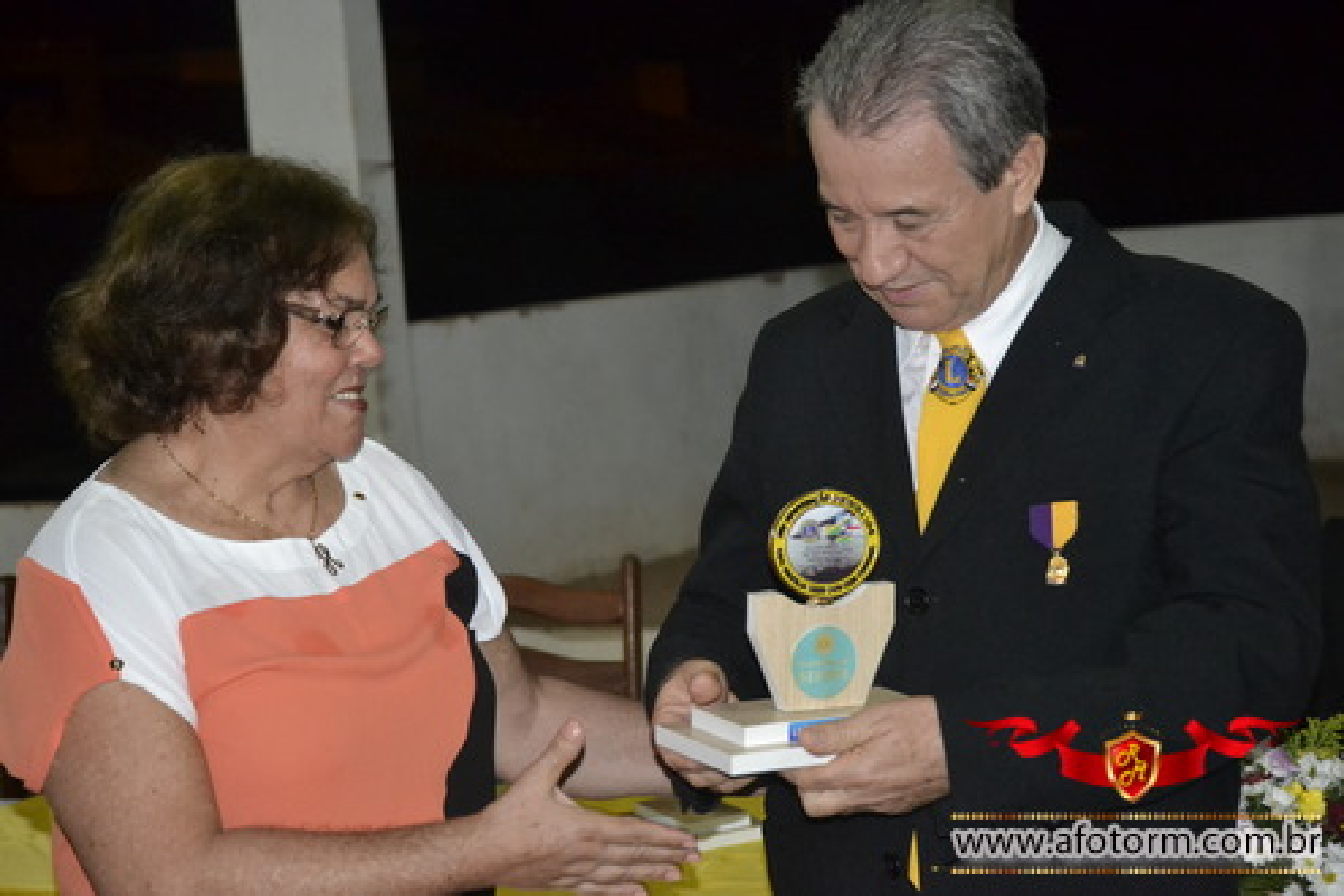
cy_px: 448
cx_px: 672
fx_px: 2912
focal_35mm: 78
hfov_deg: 26.0
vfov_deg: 17.5
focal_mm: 52
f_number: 5
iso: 3200
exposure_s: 1/60
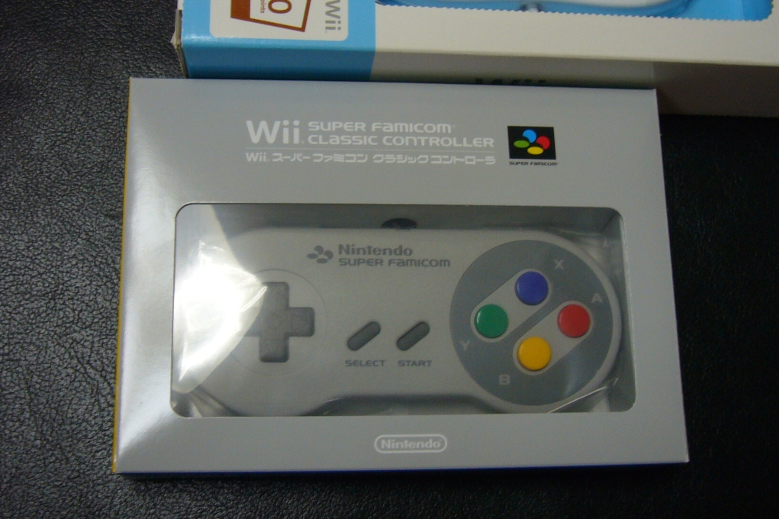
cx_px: 389
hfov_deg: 41.1
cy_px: 272
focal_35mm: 48
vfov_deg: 28.1
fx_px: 1038
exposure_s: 1/25
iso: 100
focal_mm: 5.4
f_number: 3
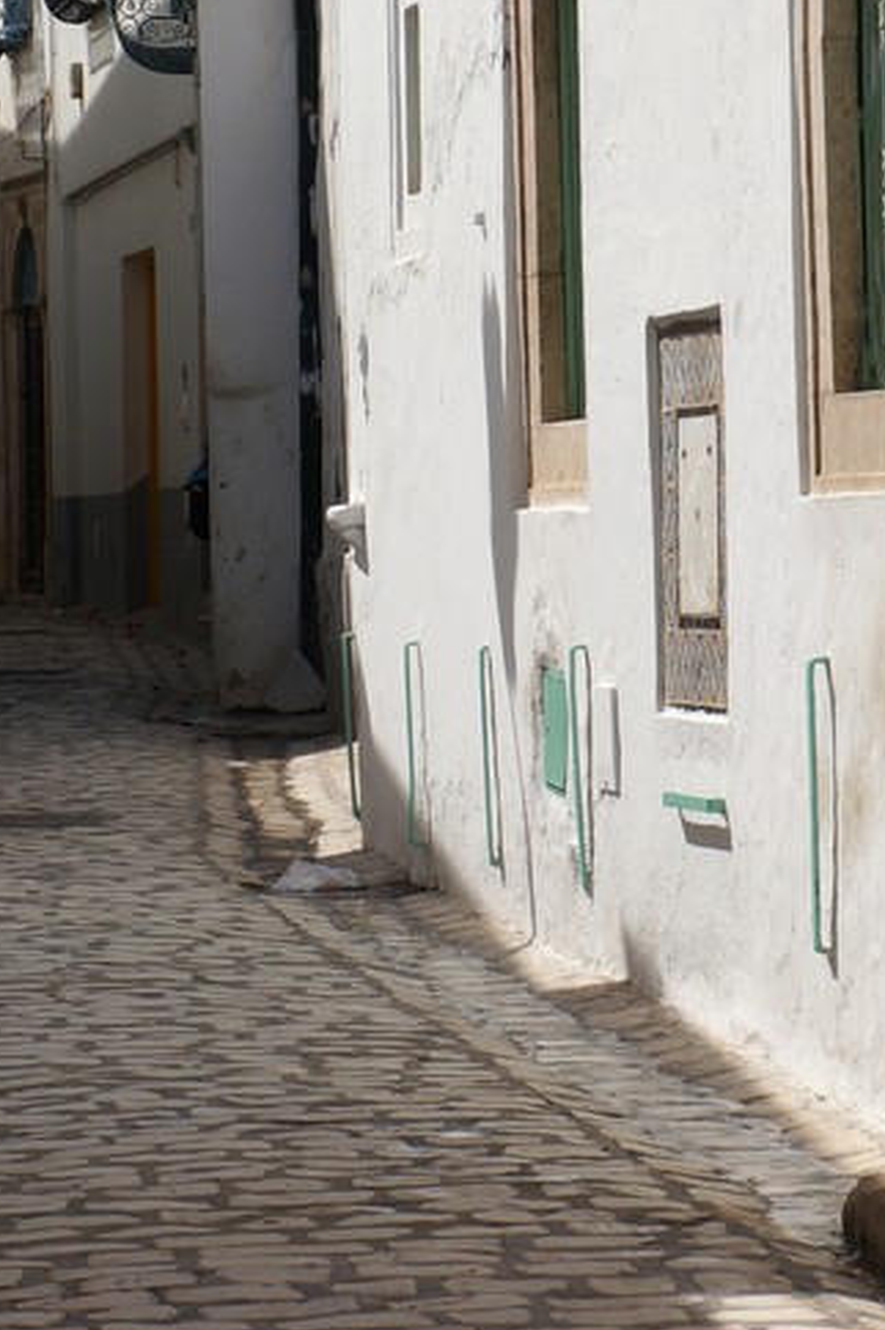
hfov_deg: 7.8
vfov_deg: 11.7
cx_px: 396
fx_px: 6471
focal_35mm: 175
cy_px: 278
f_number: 7.1
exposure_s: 1/800
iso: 100
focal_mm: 47
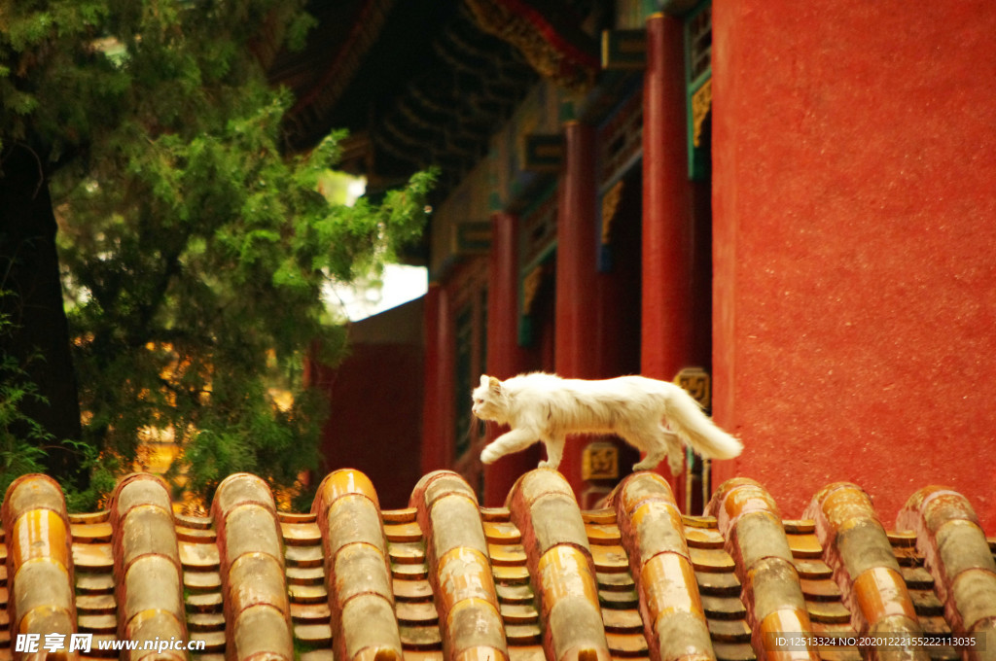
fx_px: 8289
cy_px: 330
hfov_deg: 6.9
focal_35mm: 300
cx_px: 498
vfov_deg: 4.6
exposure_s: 1/200
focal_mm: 200
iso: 1600
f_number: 5.6
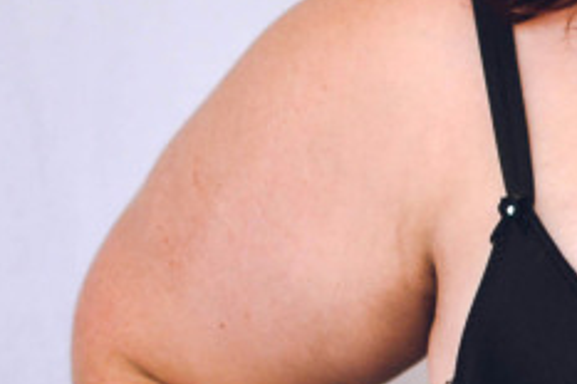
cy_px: 384
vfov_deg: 4.7
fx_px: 4625
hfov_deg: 7.1
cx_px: 763
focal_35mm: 289
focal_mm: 35
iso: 250
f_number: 7.1
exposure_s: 1/160
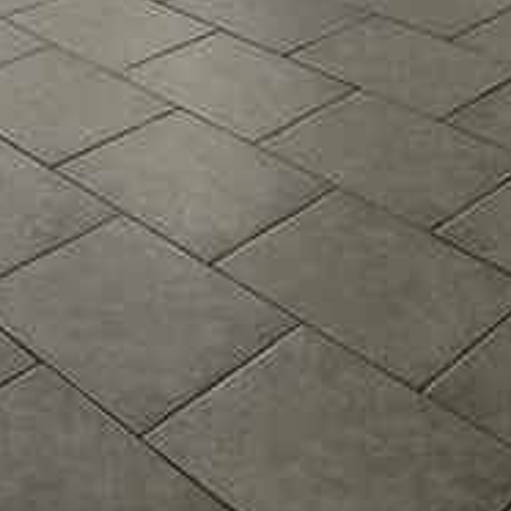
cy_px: -364
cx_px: -25
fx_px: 1219
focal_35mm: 73
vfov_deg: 19.0
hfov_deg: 22.6
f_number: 1.7
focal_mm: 6.3
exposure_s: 1/120
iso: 80
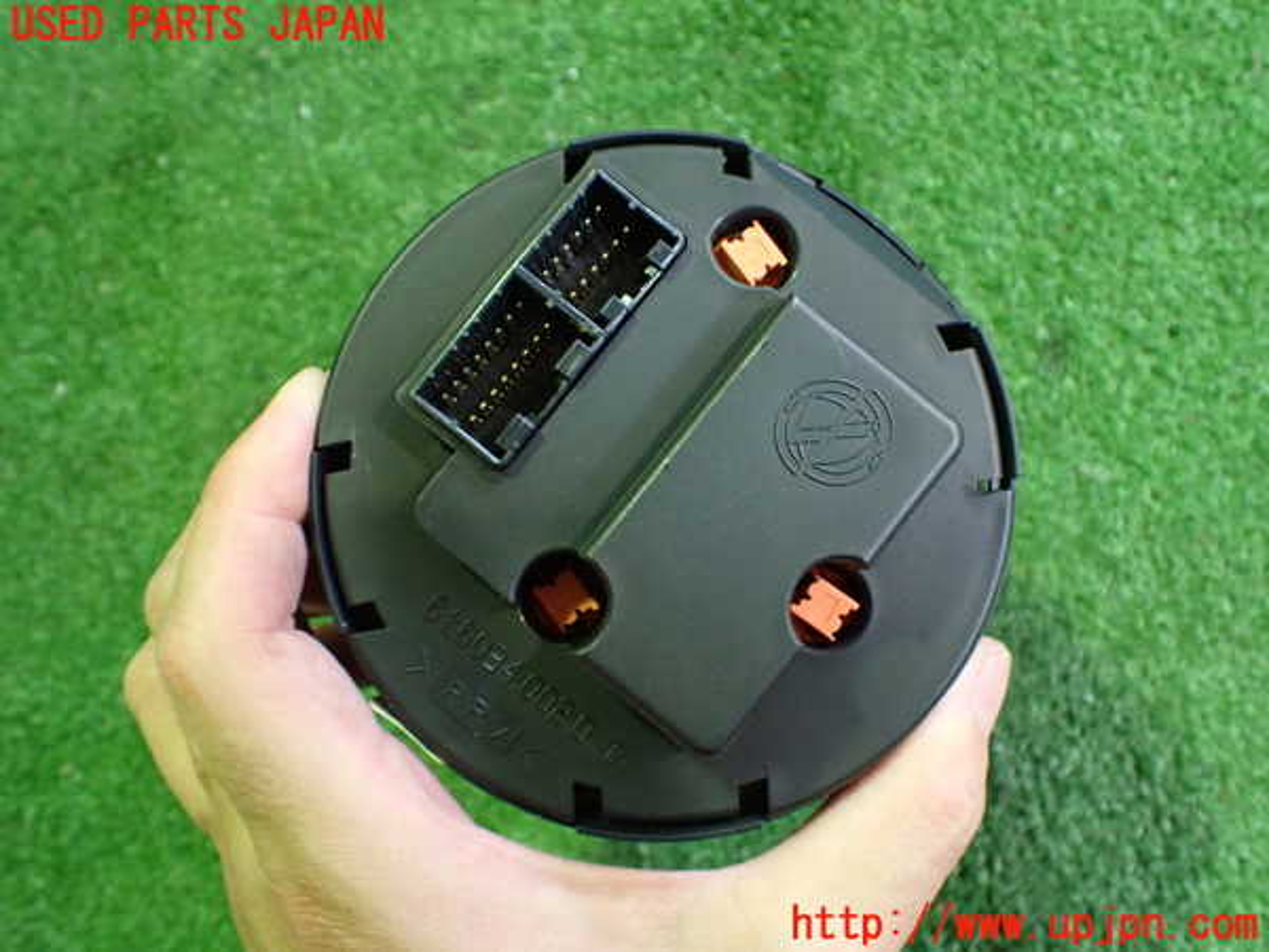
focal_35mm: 30
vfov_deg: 46.8
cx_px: 634
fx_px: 1100
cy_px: 476
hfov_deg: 60.0
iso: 800
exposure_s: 1/50
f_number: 2.3
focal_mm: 5.4
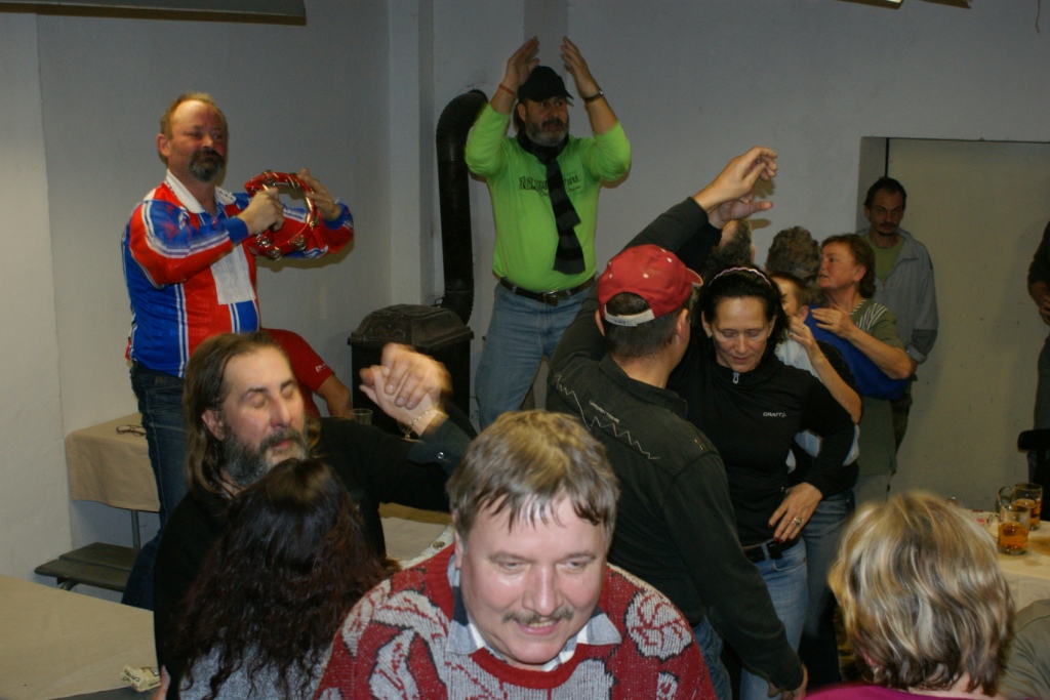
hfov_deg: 46.4
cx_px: 525
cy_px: 350
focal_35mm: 42
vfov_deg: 31.9
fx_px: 1225
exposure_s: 1/60
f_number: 5
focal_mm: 28
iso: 400
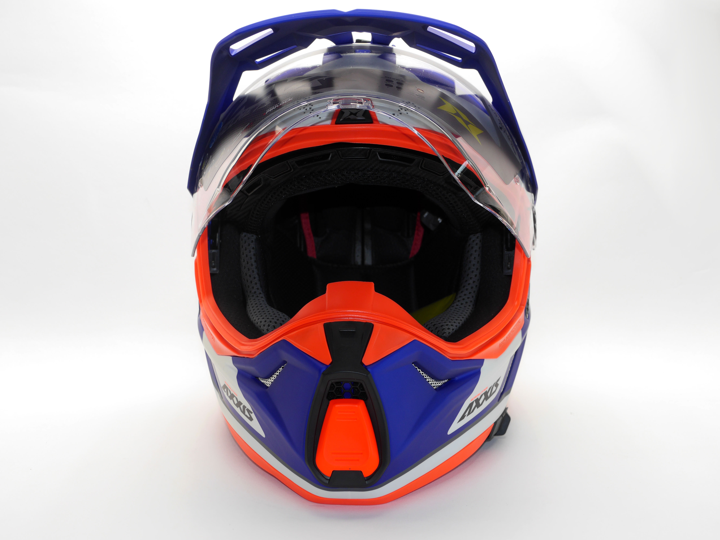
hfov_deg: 38.2
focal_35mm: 50
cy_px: 270
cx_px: 360
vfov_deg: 29.1
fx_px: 1040
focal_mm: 25
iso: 200
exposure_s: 1/40
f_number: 5.6
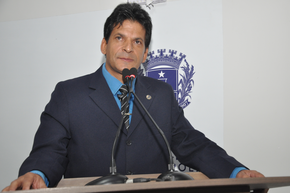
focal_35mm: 51
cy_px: 96
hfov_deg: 38.9
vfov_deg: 26.4
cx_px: 145
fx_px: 410
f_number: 5.6
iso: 800
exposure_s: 1/60
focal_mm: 34
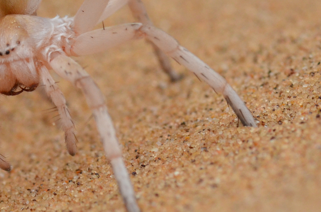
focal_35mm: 396
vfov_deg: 3.5
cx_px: 42
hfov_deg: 5.2
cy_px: 44
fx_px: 3523
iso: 1600
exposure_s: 1/1600
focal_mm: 100
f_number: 10
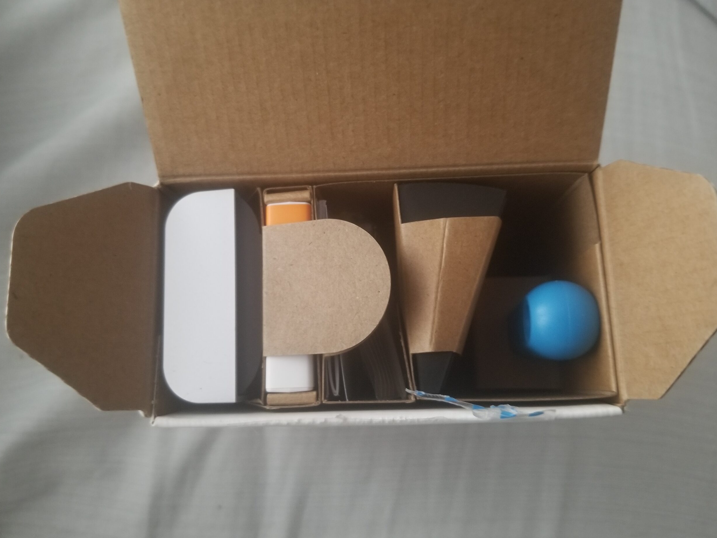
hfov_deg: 65.3
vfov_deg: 51.4
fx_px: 559
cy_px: 269
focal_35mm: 27
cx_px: 364
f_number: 1.7
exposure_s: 1/10
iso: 250
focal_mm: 4.25
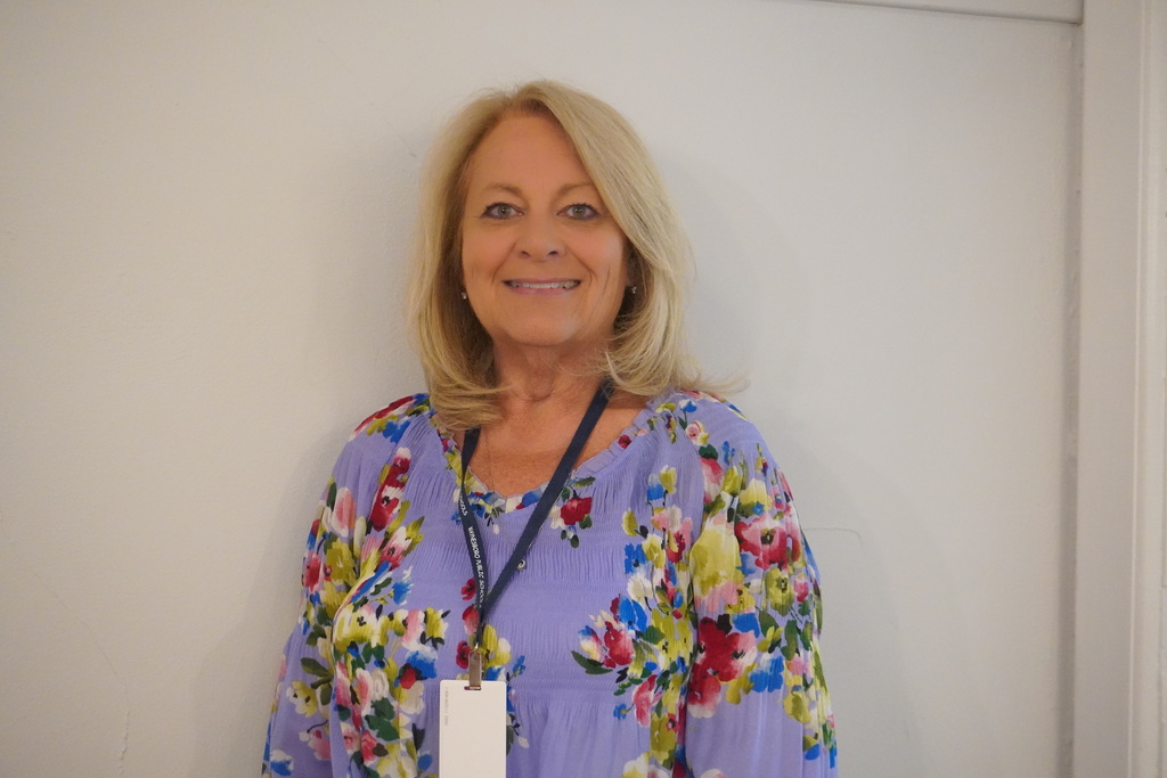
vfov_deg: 31.9
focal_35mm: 42
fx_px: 1362
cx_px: 584
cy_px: 389
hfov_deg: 46.4
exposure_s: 1/125
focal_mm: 28
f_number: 4.5
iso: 6400
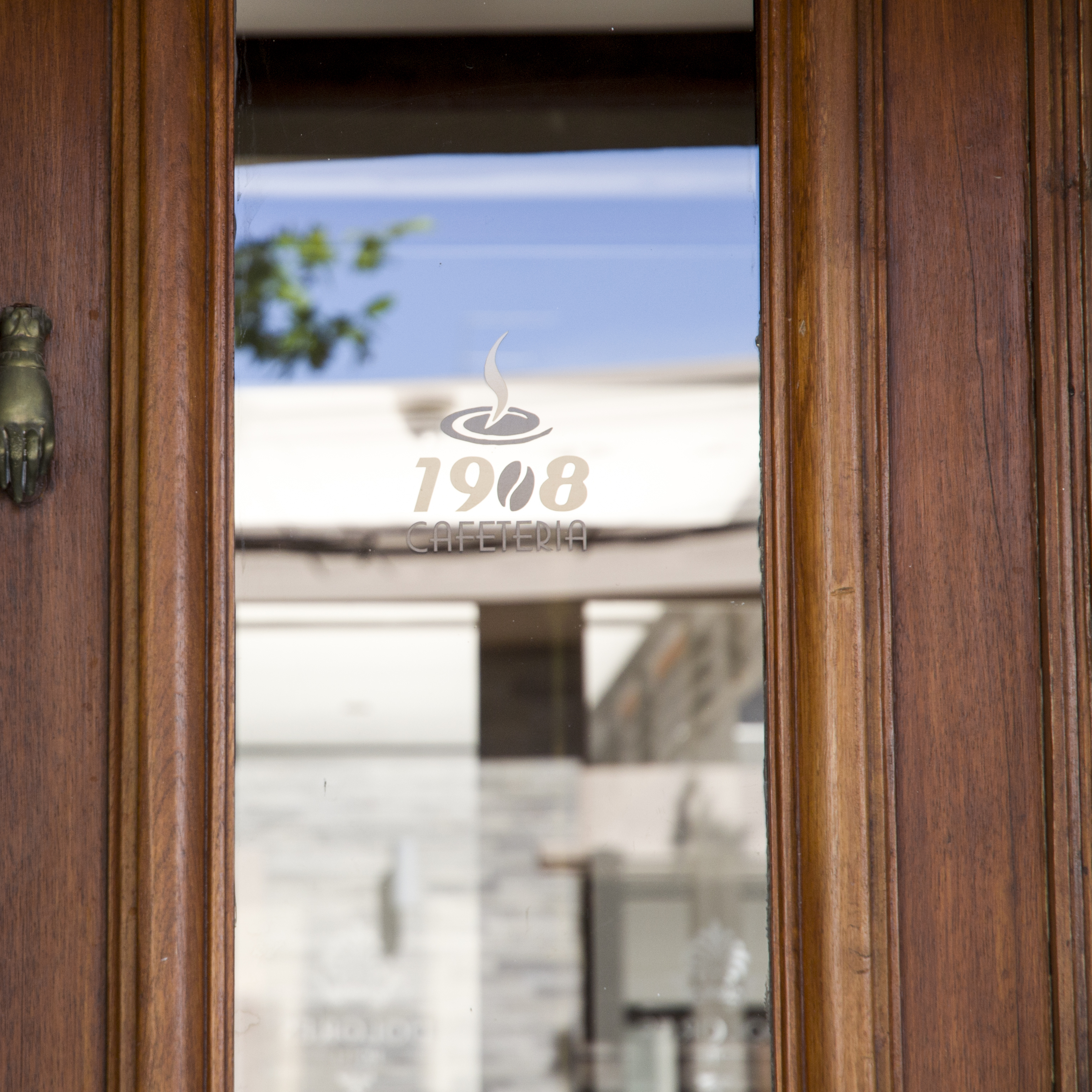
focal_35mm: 134
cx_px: 285
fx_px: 4783
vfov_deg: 13.0
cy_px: 546
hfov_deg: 13.0
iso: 200
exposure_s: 1/100
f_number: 5
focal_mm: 70
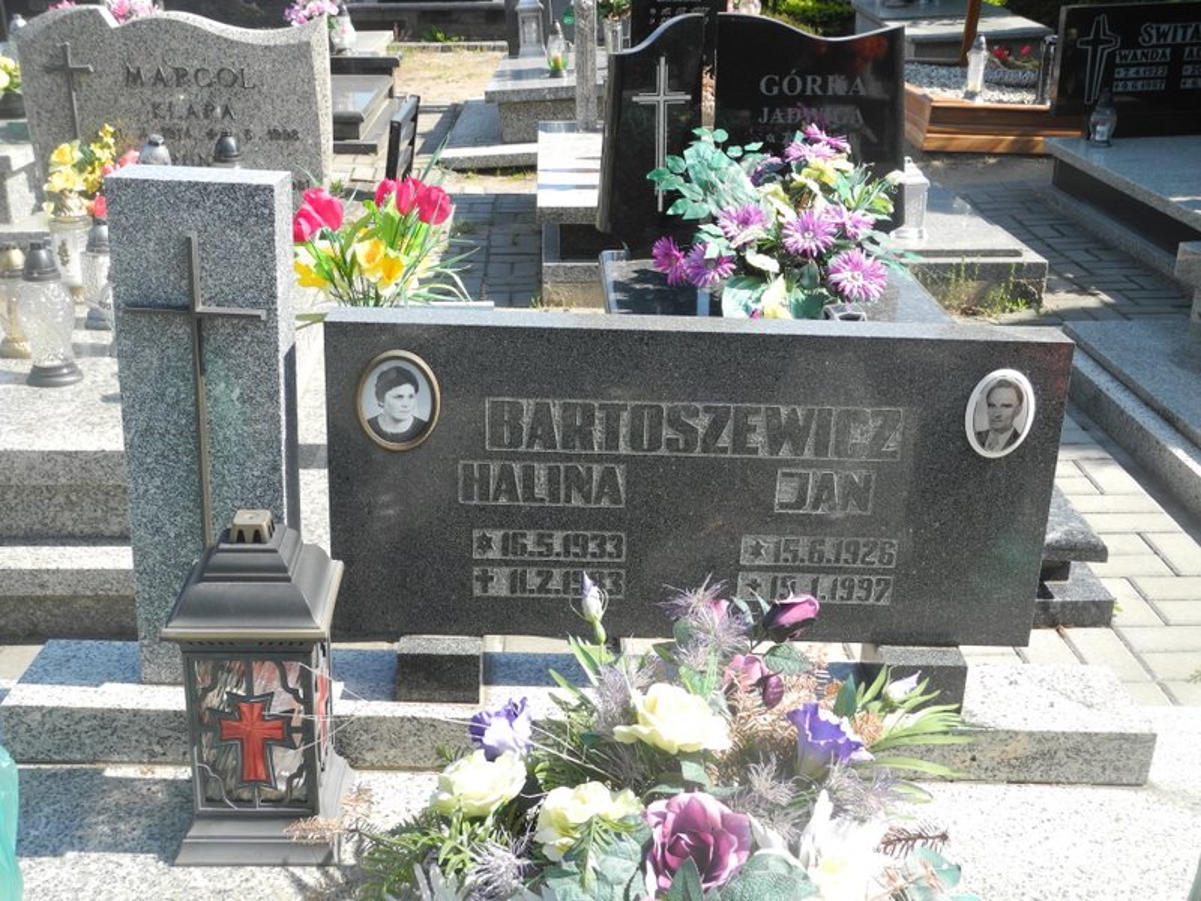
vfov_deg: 35.1
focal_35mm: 41
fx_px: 1422
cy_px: 450
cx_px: 600
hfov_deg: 45.8
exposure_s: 1/400
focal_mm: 8.8
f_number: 3.2
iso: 100
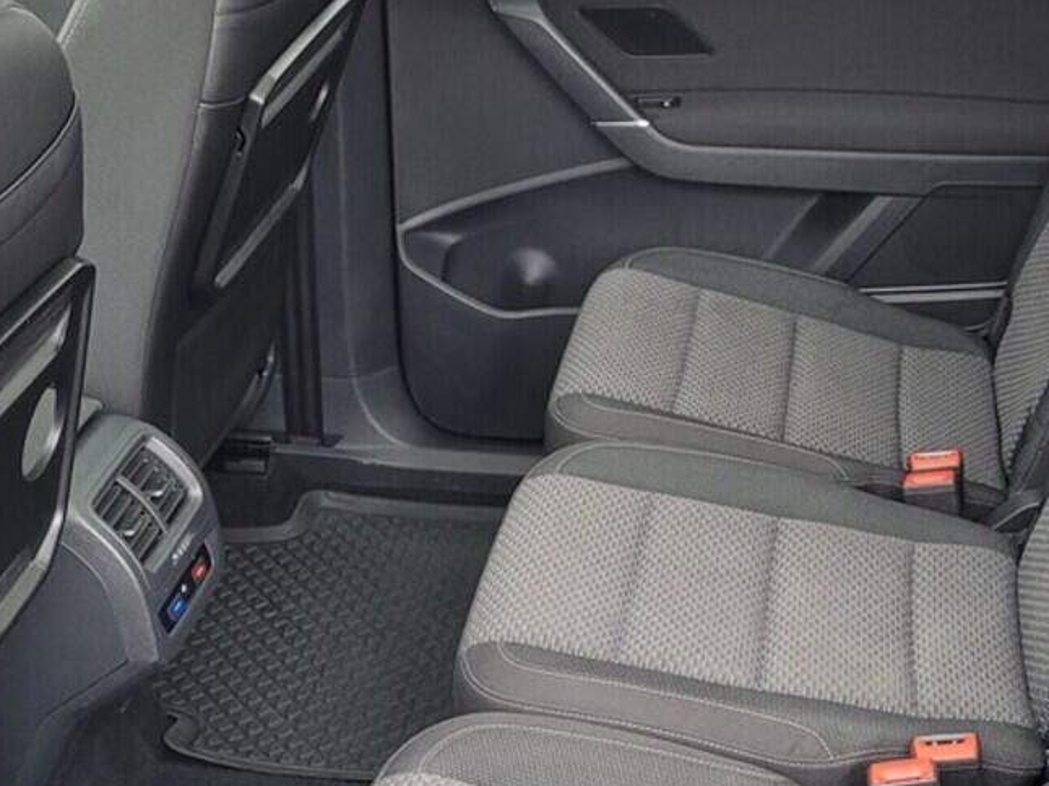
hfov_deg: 33.1
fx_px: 1757
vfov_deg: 25.1
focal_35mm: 58
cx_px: 659
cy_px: 538
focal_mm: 5.4
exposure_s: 1/50
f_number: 1.8
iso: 250
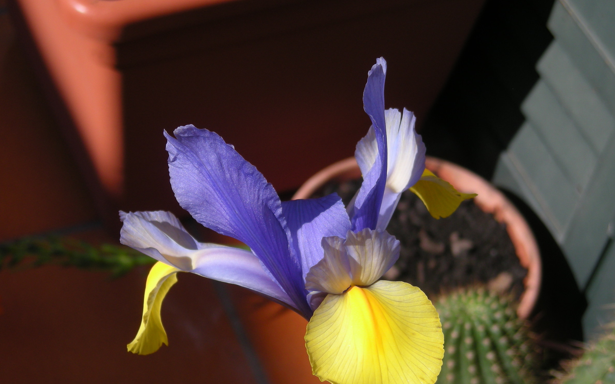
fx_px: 1509
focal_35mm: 90
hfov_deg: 23.0
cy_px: 209
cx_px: 306
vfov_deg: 14.5
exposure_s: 1/414
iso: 50
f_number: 4.1
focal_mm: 13.7
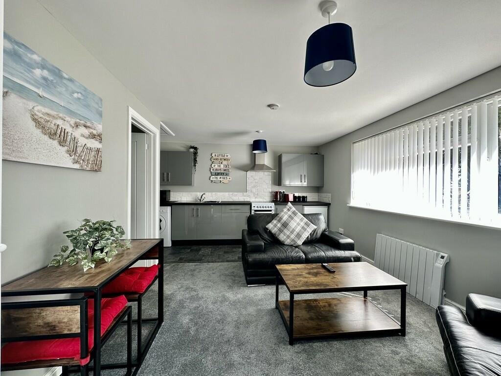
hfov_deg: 102.1
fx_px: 203
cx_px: 250
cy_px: 188
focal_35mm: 14
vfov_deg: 85.7
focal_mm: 2.22
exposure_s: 1/99
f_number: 2.2
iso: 50
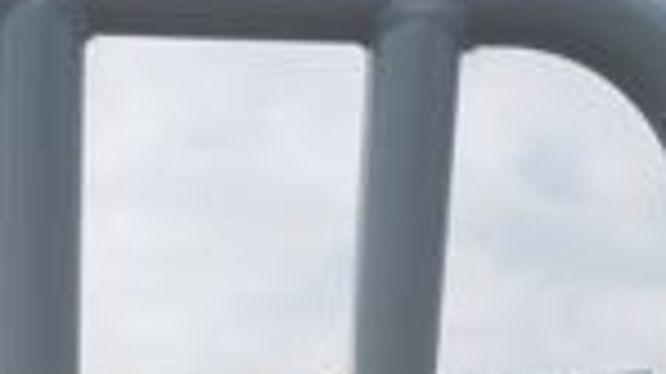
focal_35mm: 107
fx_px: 1888
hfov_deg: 19.8
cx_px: 148
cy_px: 978
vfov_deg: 9.6
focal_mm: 4.2
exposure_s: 1/2256
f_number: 1.7
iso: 40
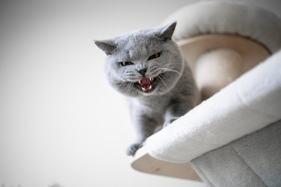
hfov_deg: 54.4
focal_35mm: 35
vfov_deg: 37.9
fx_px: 273
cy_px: 94
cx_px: 140
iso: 320
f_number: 1.8
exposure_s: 1/250
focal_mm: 35
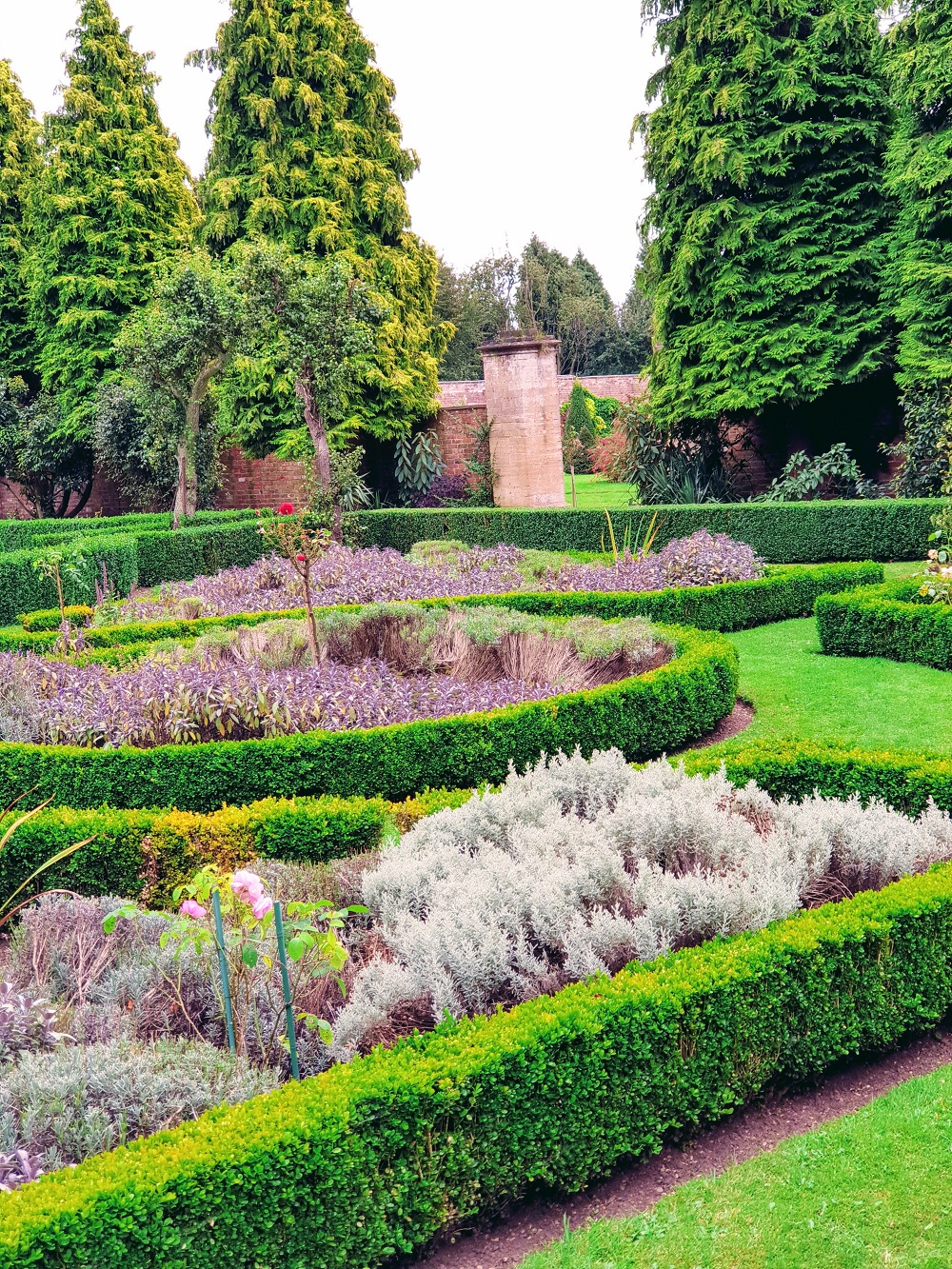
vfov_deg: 36.8
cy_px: 634
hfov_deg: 28.0
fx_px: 1906
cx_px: 476
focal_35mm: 52
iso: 25
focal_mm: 6
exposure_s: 1/121
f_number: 2.4
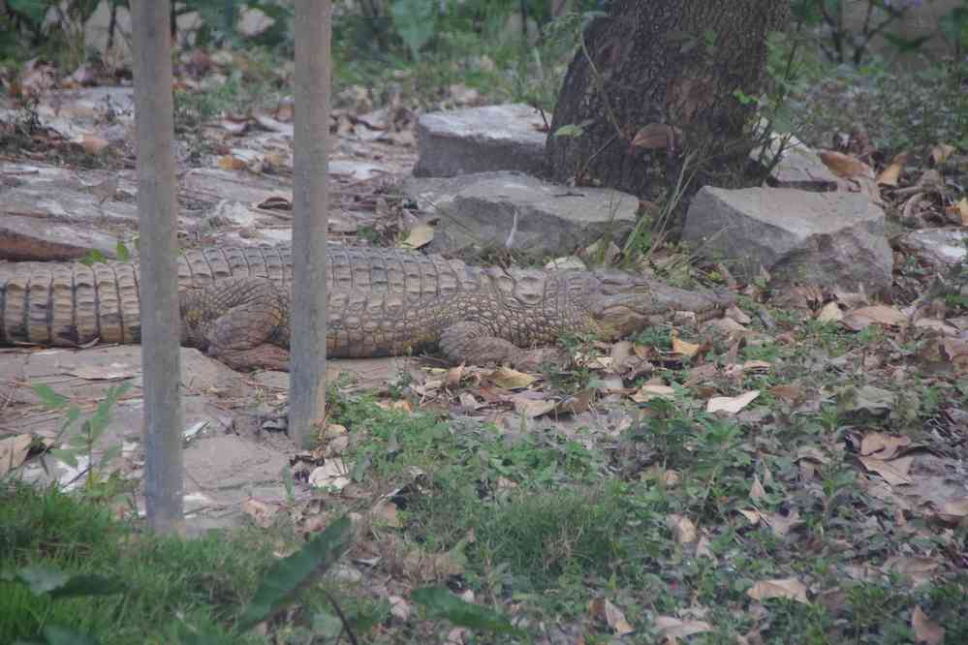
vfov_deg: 5.1
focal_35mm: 270
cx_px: 484
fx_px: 7259
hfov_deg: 7.6
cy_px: 322
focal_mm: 180
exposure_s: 1/250
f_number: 7.1
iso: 3200
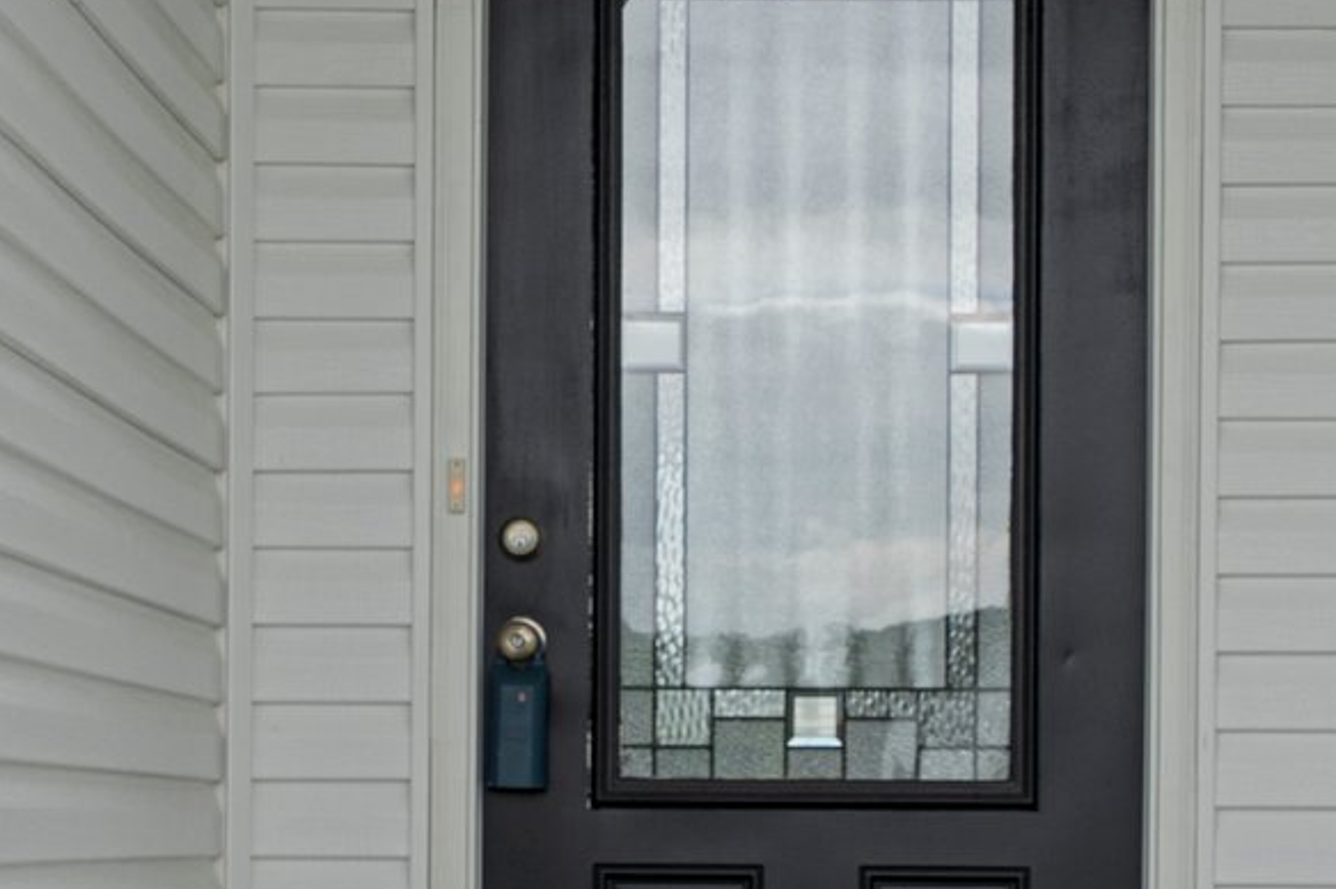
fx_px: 4043
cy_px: 836
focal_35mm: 109
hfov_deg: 18.7
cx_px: 800
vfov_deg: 12.4
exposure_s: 1/40
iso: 100
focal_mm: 21
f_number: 7.1
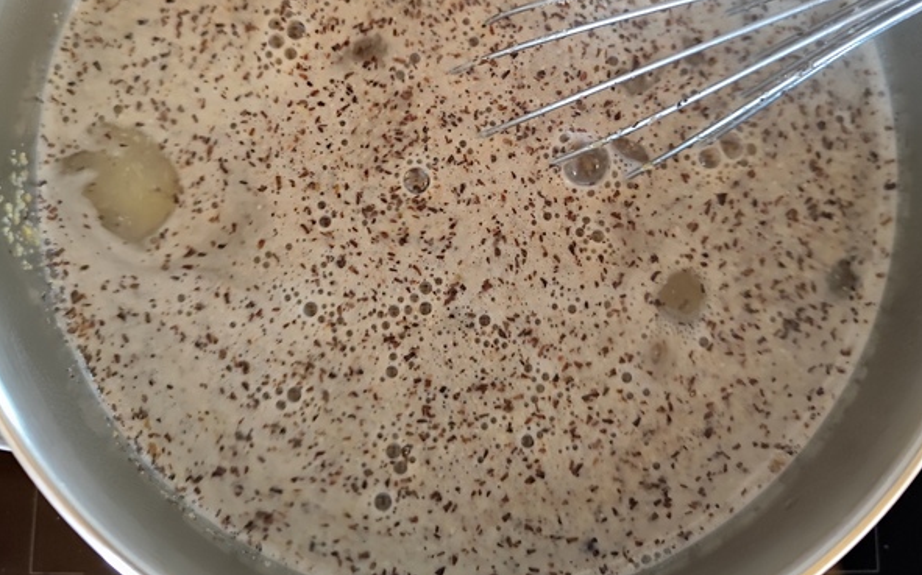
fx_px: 829
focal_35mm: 33
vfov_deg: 37.4
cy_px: 150
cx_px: 462
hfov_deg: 58.2
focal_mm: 6.14
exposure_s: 1/25
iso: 1600
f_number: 1.65
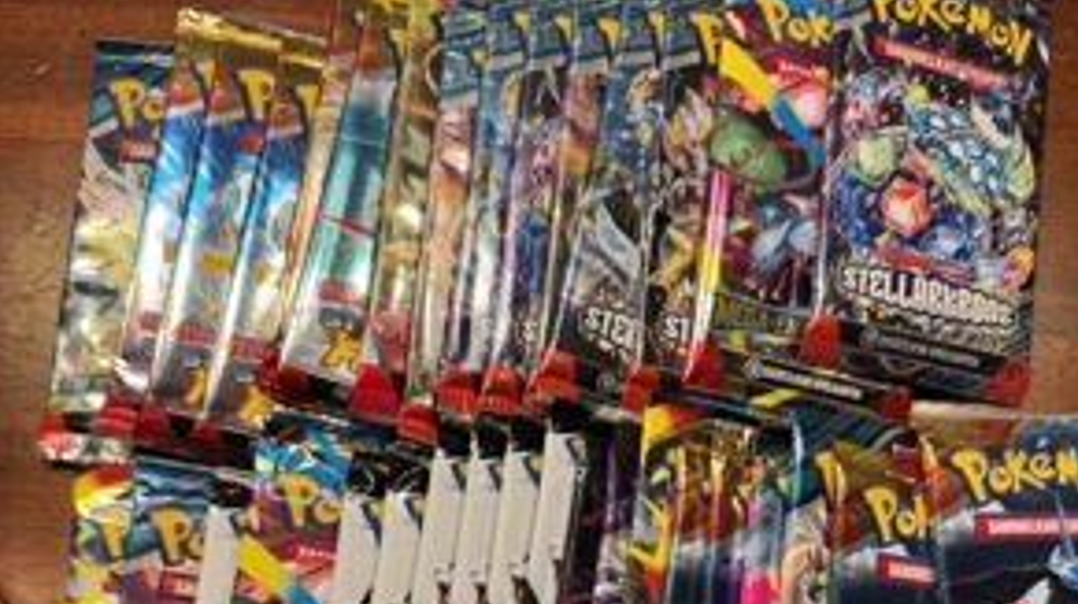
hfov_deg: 55.3
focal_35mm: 36
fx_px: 1028
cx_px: 552
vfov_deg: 29.3
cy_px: 678
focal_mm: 6.76
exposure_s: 1/100
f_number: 1.78
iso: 160
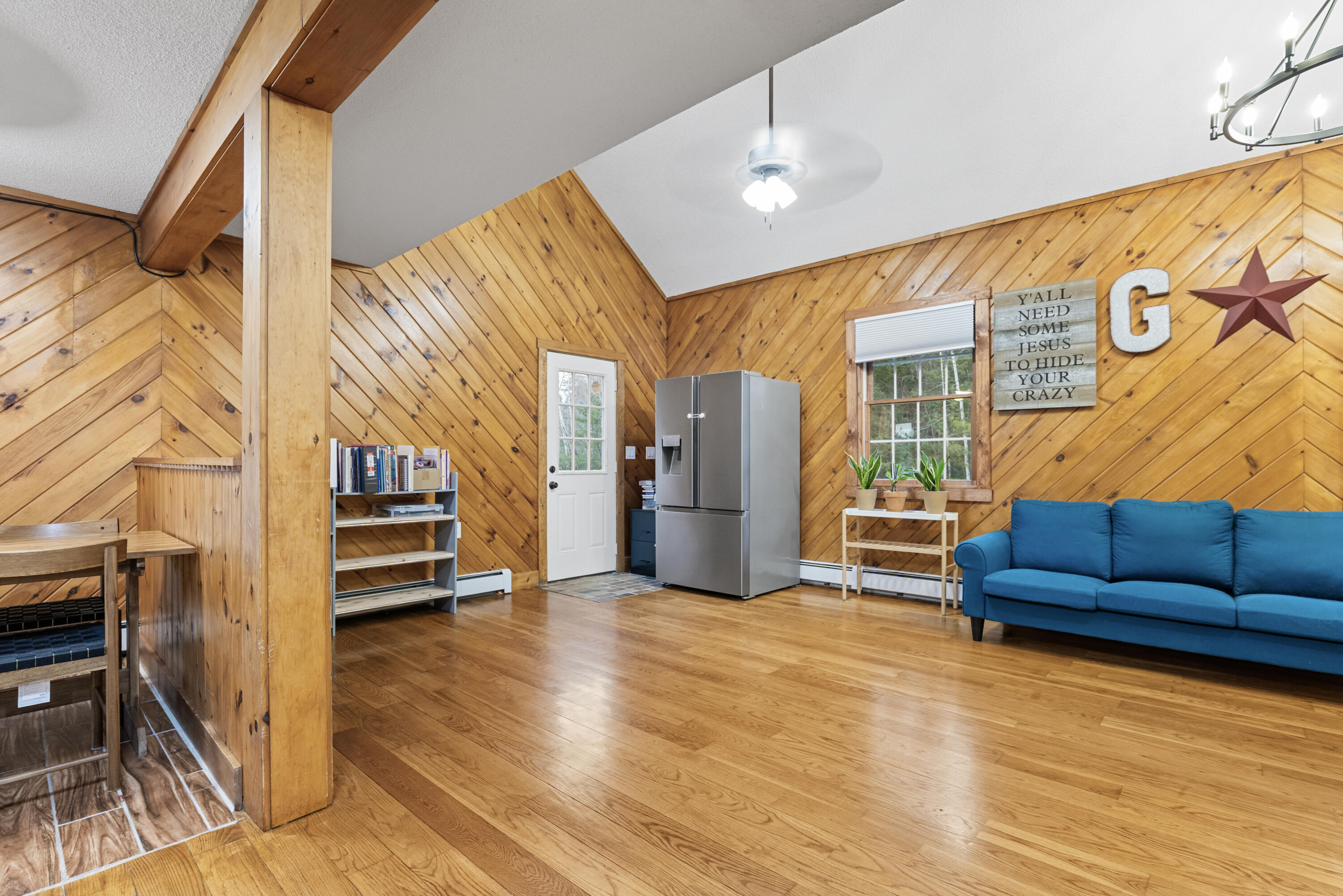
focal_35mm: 16
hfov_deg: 96.7
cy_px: 448
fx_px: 597
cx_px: 672
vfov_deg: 73.7
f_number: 8
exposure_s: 1/2.5
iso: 640
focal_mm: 16
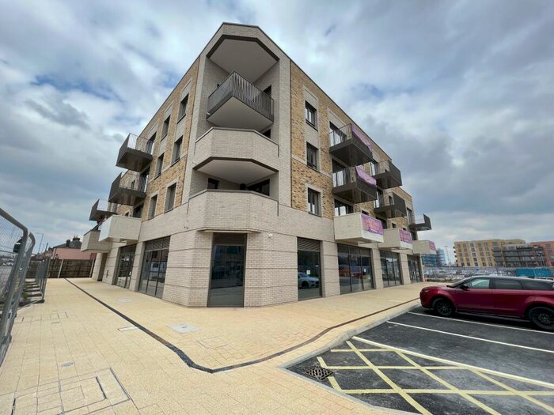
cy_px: 208
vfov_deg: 89.9
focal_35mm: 13
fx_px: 208
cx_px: 277
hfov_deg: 106.2
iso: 32
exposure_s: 1/602
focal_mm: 1.57
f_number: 1.8
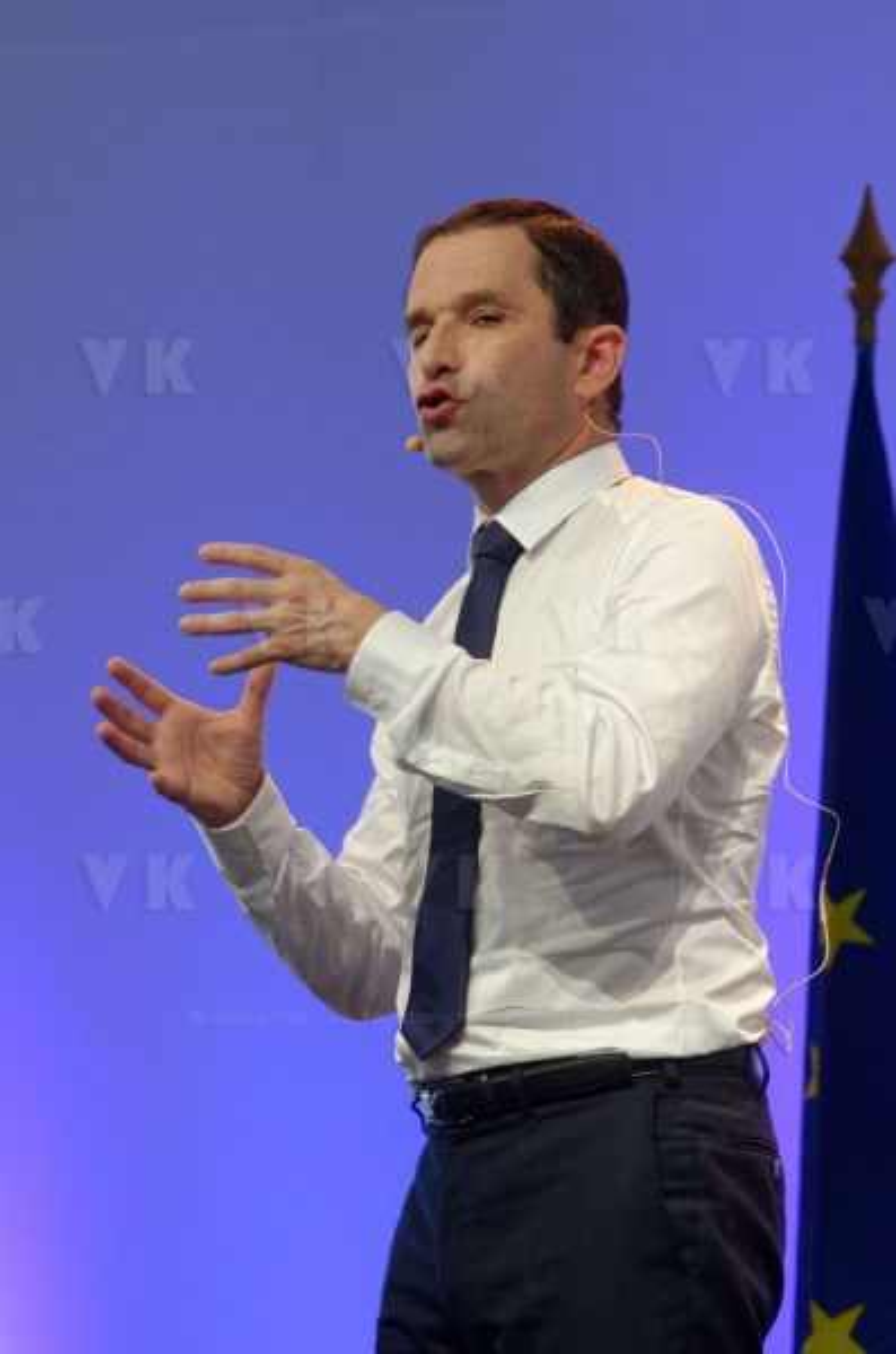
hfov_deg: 5.5
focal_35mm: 248
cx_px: 448
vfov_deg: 8.3
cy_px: 677
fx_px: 9288
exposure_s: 1/160
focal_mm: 165
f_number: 5.6
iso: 1000
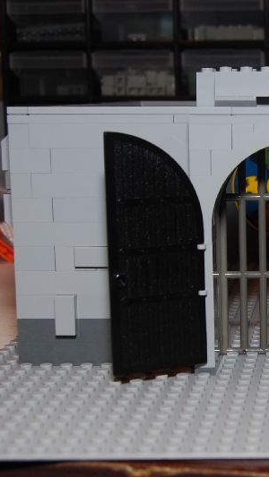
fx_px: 1049
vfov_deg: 25.7
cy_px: 238
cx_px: 357
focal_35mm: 83
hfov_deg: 14.0
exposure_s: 1/60
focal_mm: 35
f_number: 9
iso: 200
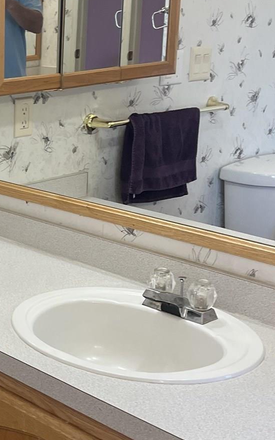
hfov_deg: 17.0
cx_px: -87
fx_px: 864
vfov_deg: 28.6
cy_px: 248
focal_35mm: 72
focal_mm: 5.1
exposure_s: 1/120
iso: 100
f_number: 1.6
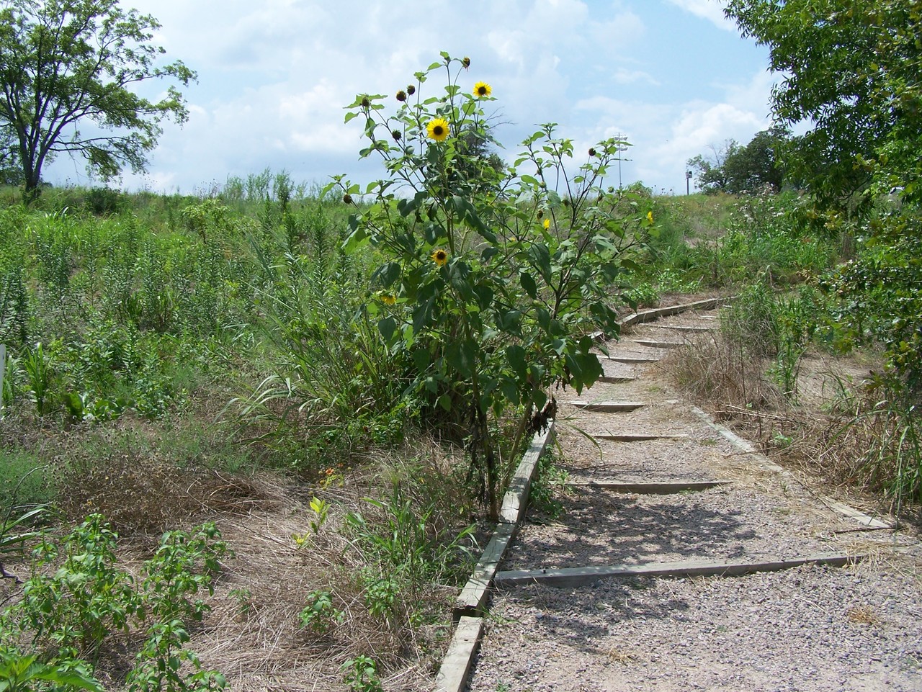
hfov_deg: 49.0
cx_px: 461
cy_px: 346
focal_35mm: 38
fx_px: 1013
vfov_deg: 37.7
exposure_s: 1/640
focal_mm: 6.3
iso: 80
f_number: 5.6
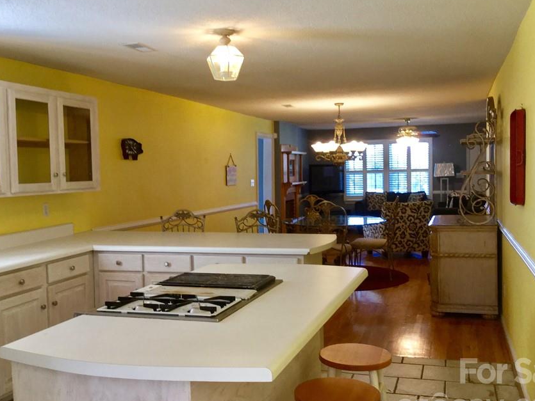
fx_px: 588
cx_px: 261
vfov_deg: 37.7
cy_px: 205
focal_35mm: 38
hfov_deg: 49.0
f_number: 2.4
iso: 50
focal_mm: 3.3
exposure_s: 1/30
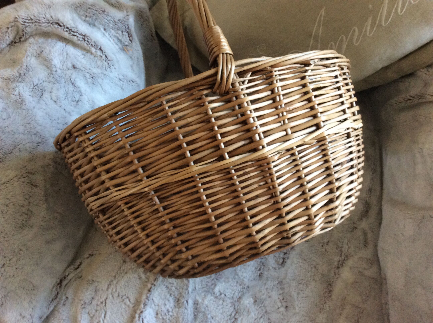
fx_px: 400
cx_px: 216
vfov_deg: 44.1
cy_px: 162
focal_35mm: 32
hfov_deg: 56.9
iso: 160
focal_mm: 3.3
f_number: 2.4
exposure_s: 1/25
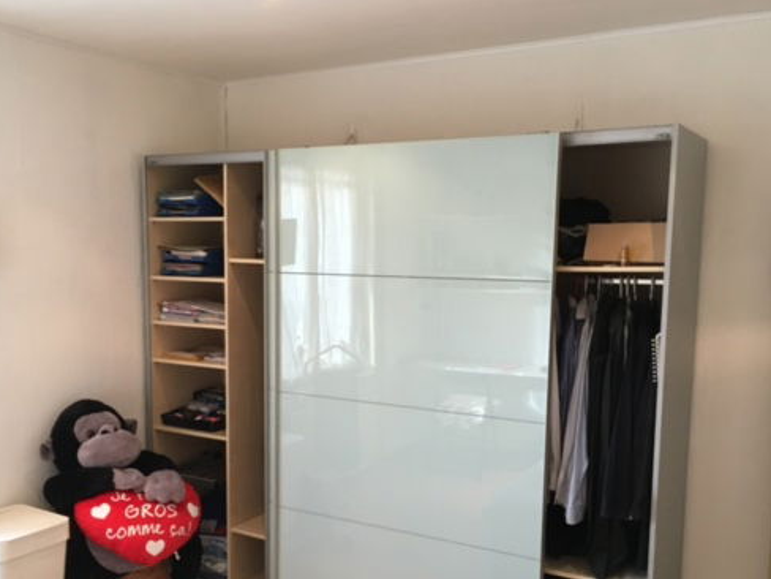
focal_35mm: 38
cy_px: 351
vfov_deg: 37.6
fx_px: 846
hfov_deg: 48.9
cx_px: 343
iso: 160
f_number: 2.2
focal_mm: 4.15
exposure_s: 1/33
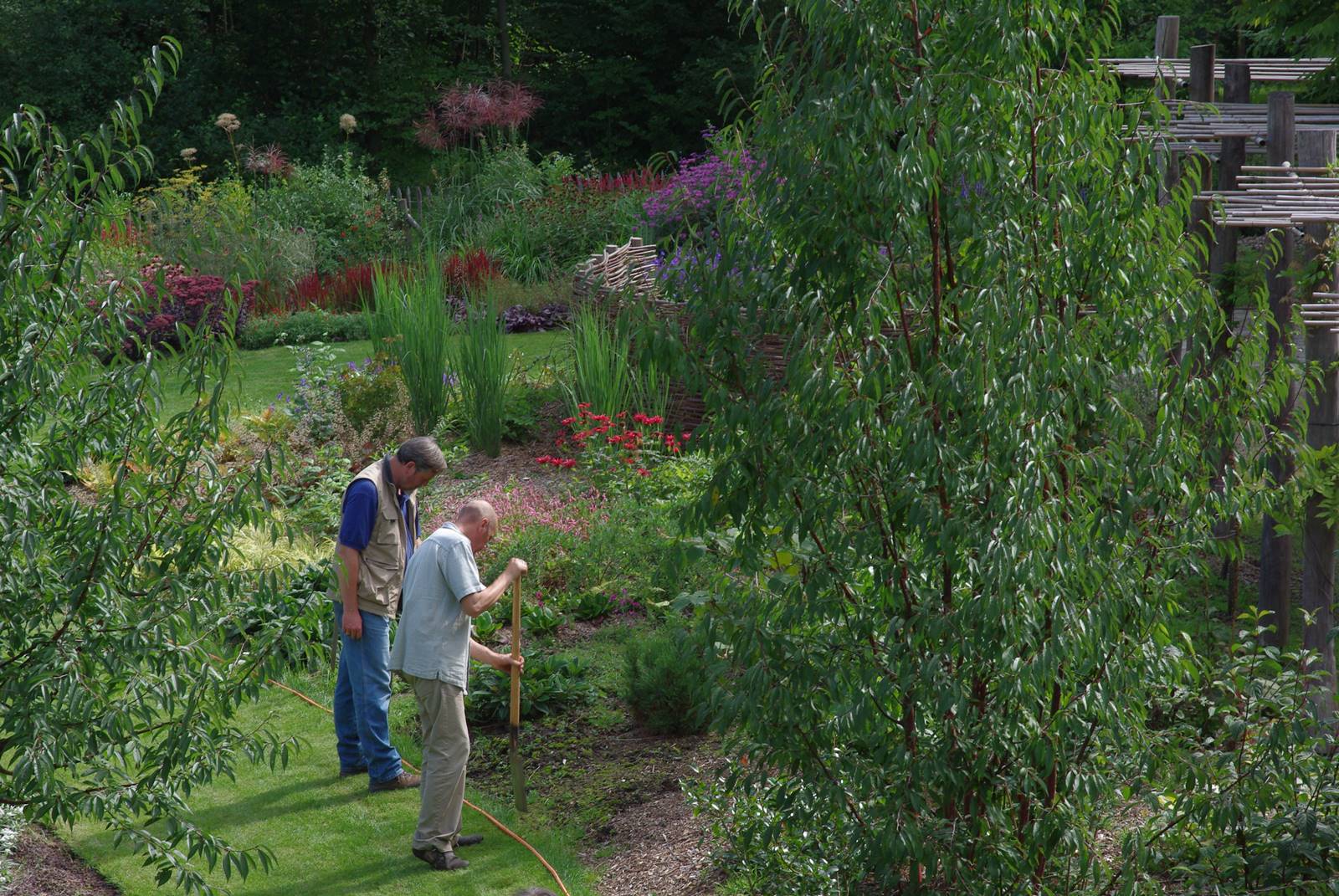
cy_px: 448
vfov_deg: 13.1
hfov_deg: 19.4
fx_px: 3910
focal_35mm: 105
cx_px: 670
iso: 200
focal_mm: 70
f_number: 10
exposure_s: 1/100
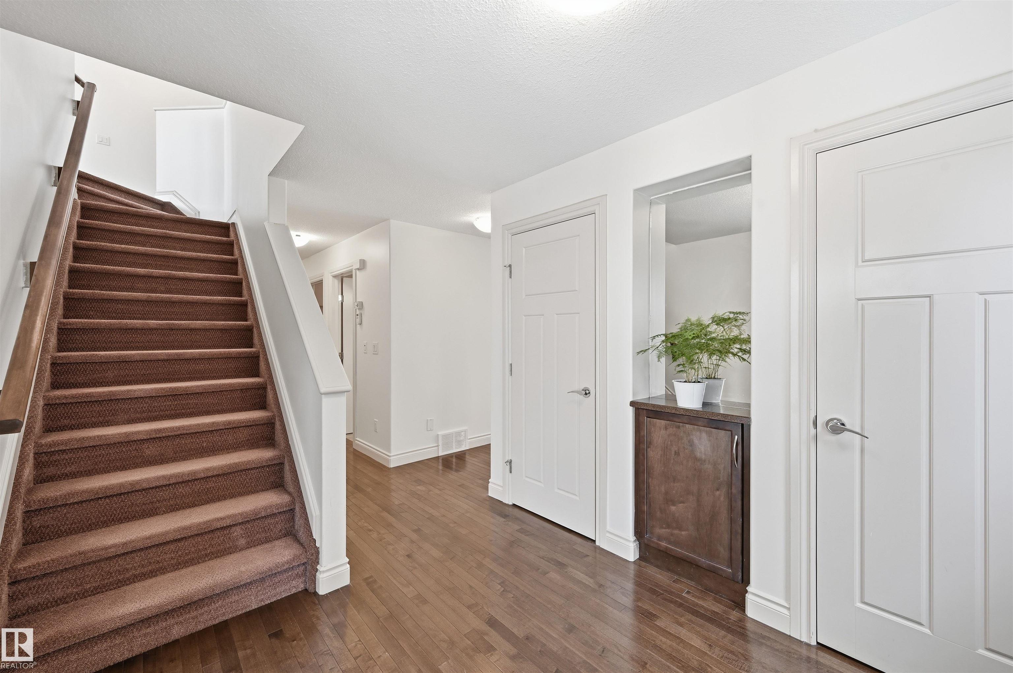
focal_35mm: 14
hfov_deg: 104.3
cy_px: 336
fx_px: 394
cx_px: 506
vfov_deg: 81.1
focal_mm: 14
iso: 100
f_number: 8
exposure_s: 1/13
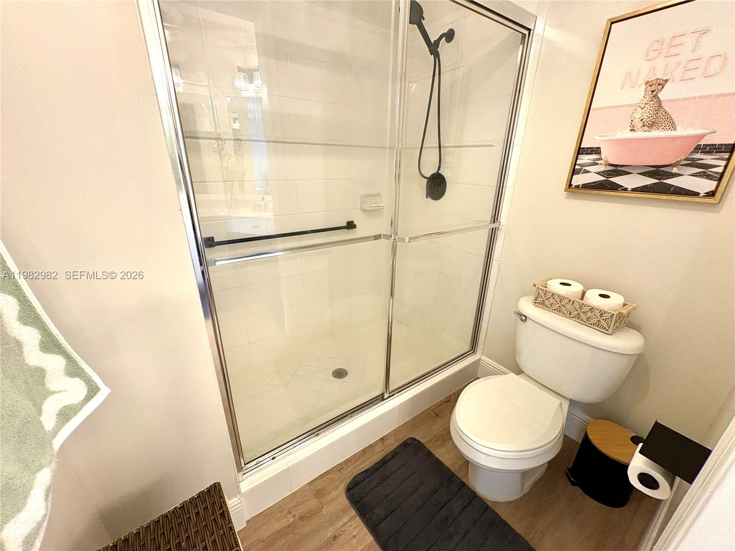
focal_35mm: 14
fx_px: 297
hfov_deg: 102.1
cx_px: 368
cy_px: 276
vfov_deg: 85.7
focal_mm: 2.22
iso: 250
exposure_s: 1/60
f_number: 2.2
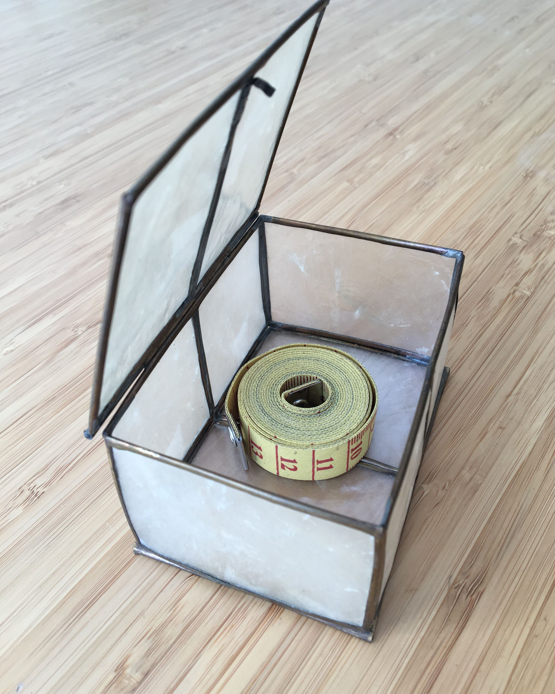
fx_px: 637
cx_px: 284
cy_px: 349
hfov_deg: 47.1
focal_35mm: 31
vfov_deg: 57.2
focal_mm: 4.15
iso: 32
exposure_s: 1/100
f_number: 2.2
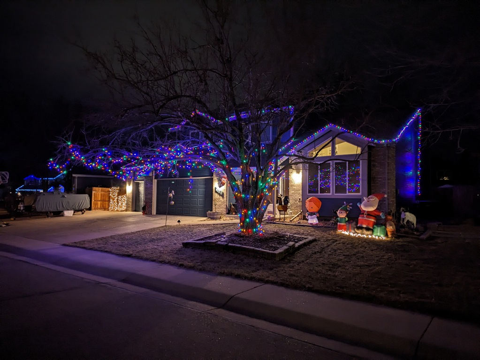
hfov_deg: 69.4
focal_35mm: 25
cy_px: 180
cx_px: 240
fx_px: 347
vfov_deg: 54.9
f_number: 1.89
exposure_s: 1/30
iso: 807
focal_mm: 5.43
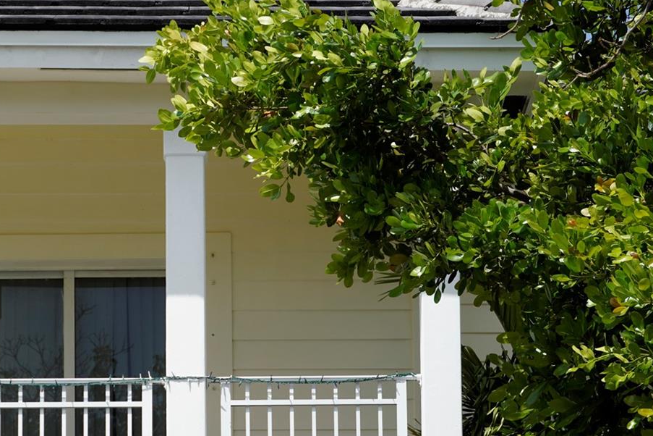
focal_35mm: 186
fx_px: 3374
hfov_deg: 11.0
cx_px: 82
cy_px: 243
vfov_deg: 7.4
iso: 100
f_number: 5.6
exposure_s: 1/640
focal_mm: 70
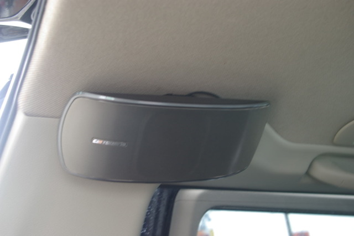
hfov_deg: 42.3
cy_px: 118
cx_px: 177
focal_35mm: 46
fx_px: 457
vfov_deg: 28.9
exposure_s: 1/2
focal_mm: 31
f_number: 5.6
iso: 200
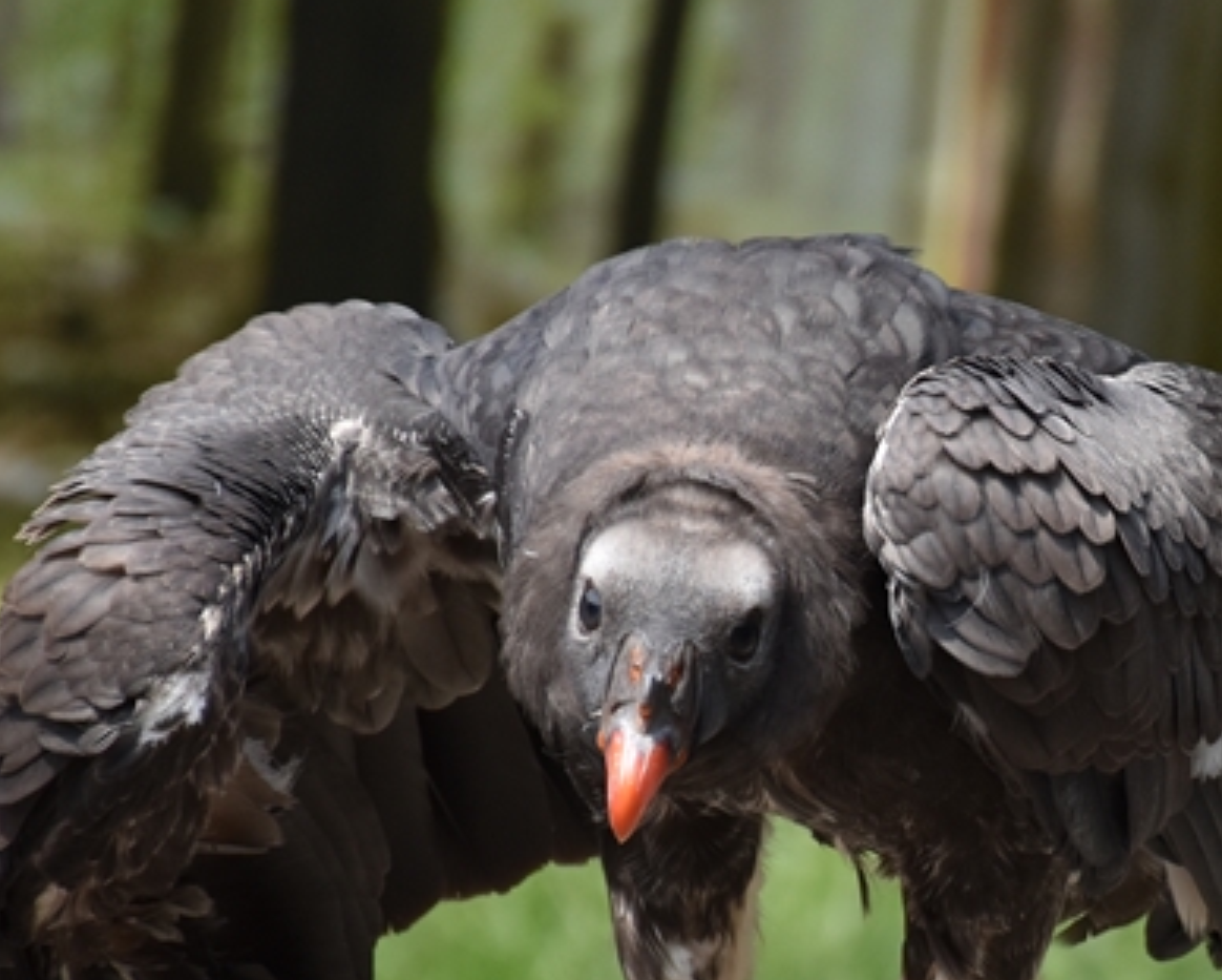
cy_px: 679
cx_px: 1065
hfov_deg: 3.7
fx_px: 18821
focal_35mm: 520
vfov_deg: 3.0
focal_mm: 140
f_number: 5.6
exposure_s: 1/1000
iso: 450
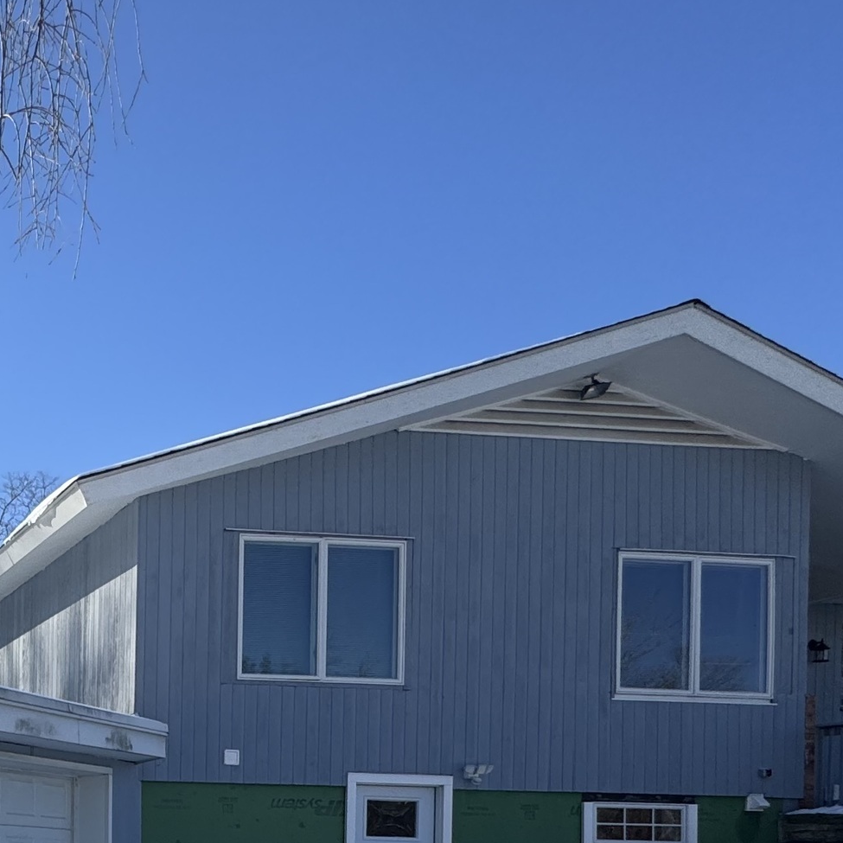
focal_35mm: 39
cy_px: 856
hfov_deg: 32.0
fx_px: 1075
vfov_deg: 37.8
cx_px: -266
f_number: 2.2
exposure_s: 1/1536
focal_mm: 2.22
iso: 50
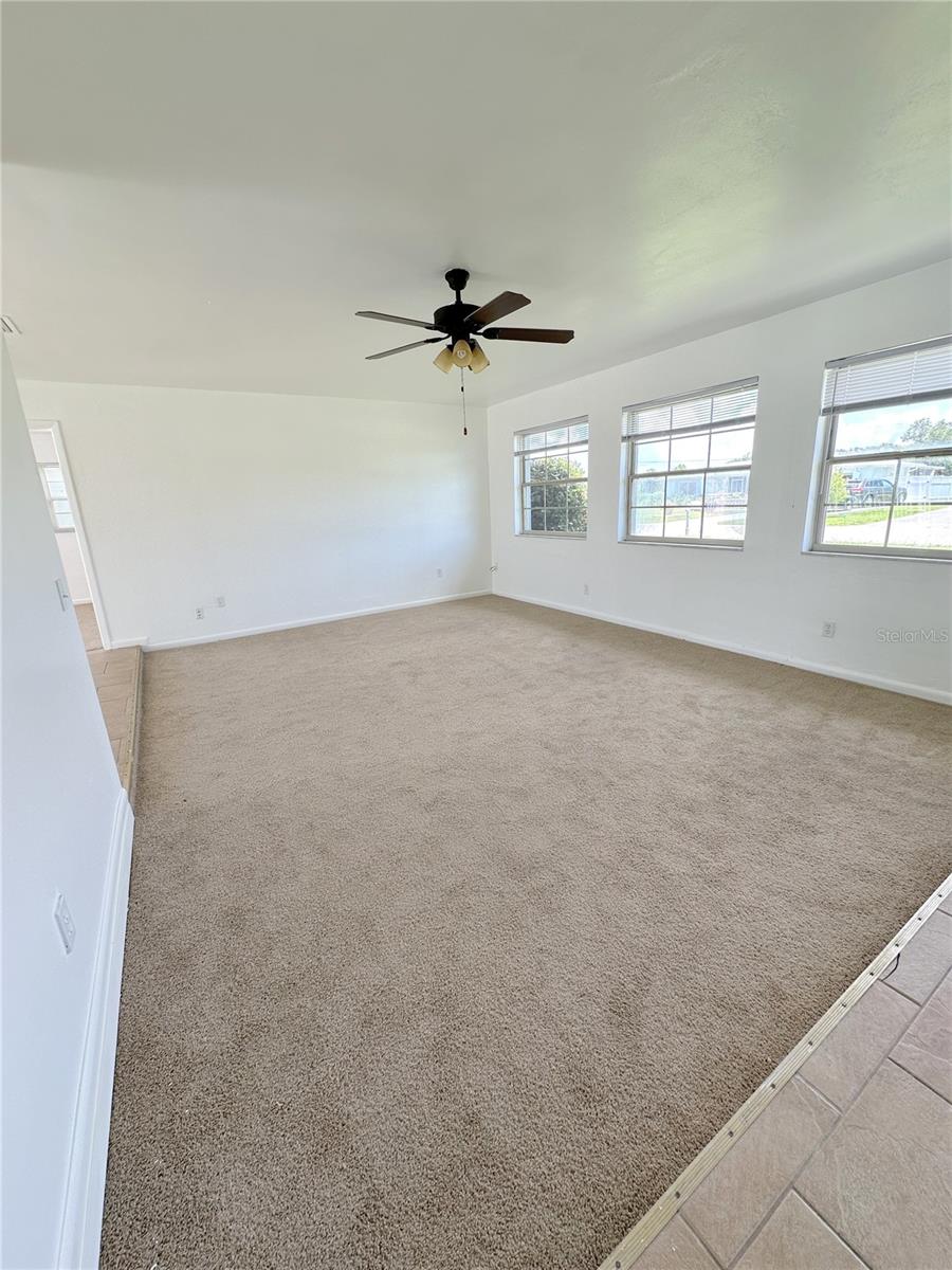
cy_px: 635
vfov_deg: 102.1
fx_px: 513
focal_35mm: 14
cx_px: 476
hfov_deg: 85.7
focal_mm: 2.22
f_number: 2.2
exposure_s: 1/145
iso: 40
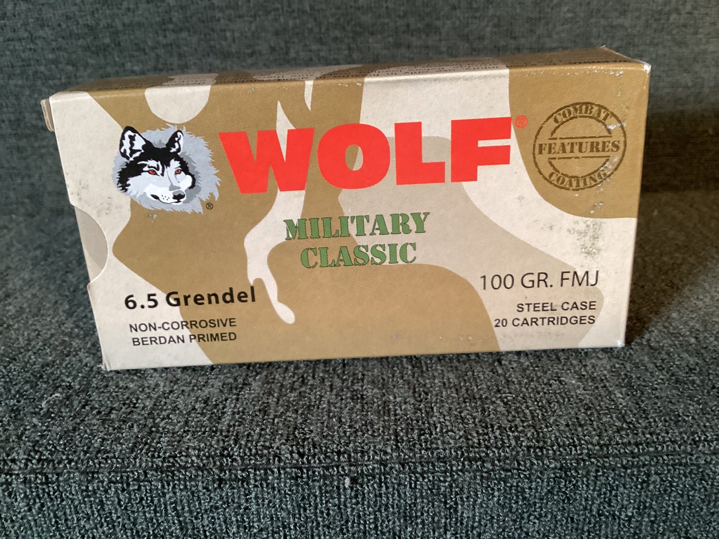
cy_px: 270
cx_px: 360
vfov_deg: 45.4
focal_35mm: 31
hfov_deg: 58.3
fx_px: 644
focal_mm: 3.3
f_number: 2.4
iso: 200
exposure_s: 1/60
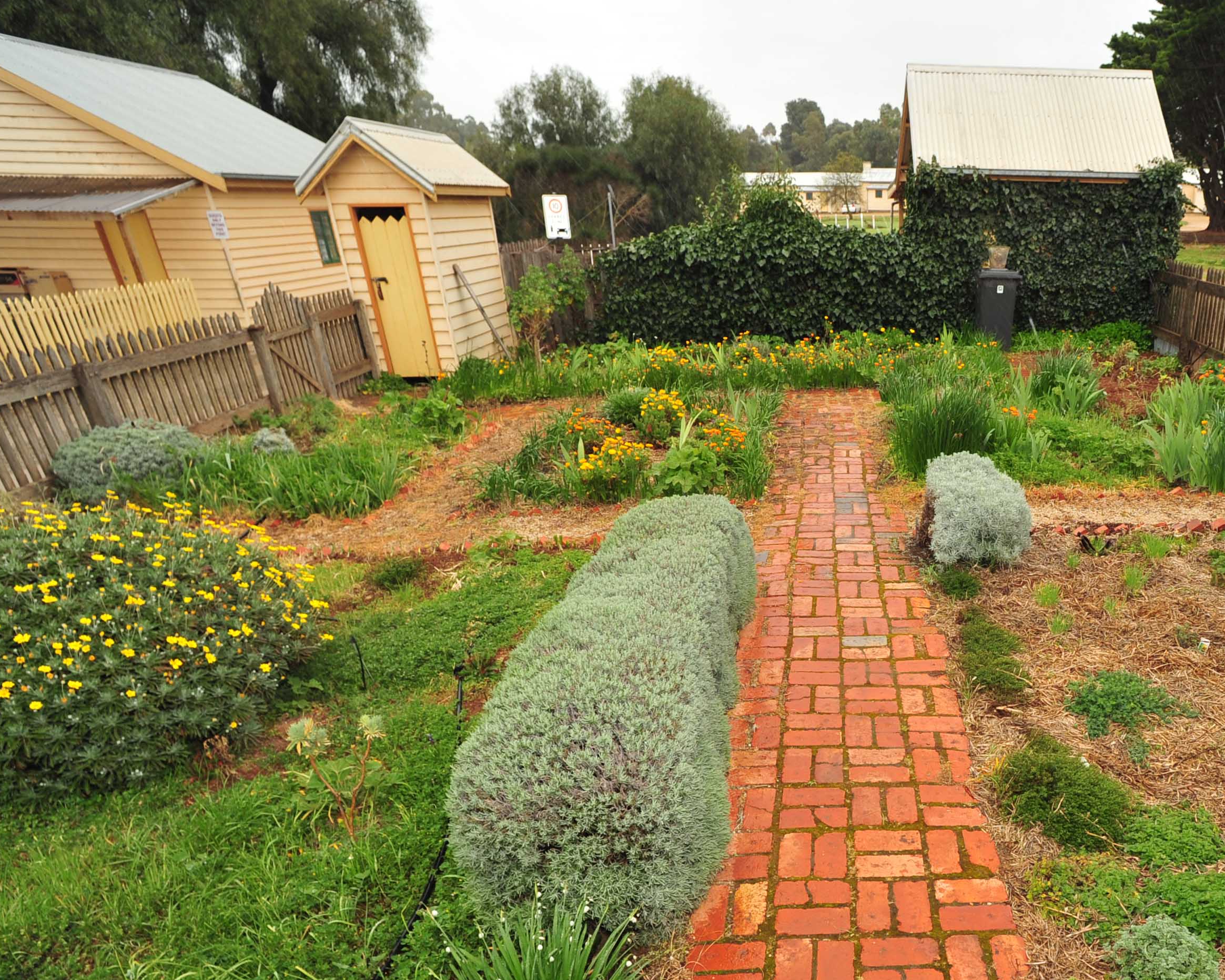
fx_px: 870
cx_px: 913
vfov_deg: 57.4
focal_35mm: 24
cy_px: 661
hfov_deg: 66.1
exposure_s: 1/200
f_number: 7.1
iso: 200
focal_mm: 14
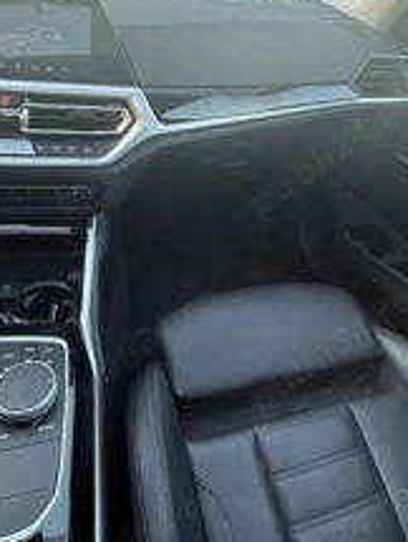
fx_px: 407
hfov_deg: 53.1
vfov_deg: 65.6
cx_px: 186
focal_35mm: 26
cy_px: 184
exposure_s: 1/99
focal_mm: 2.22
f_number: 2.2
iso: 200
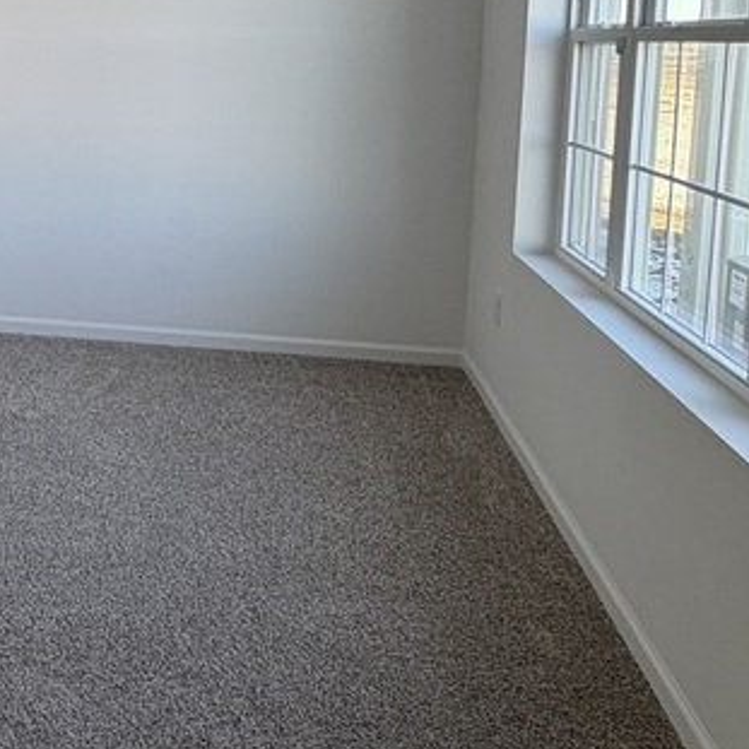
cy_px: 149
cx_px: 31
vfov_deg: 37.7
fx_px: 1053
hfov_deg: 36.0
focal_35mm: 43
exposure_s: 1/121
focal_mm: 2.22
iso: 64
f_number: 2.2
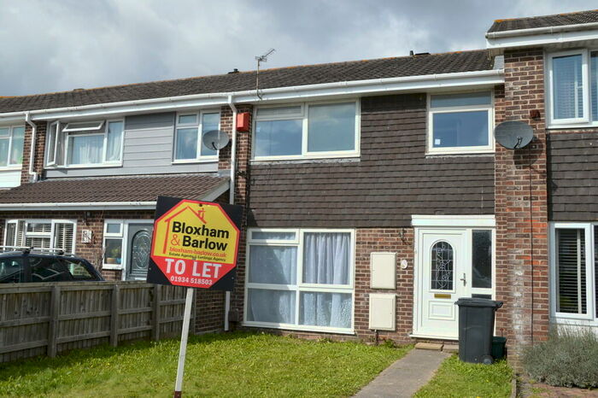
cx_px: 299
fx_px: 548
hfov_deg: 57.2
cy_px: 199
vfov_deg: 39.9
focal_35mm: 33
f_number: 8
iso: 100
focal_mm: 22
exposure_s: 1/250
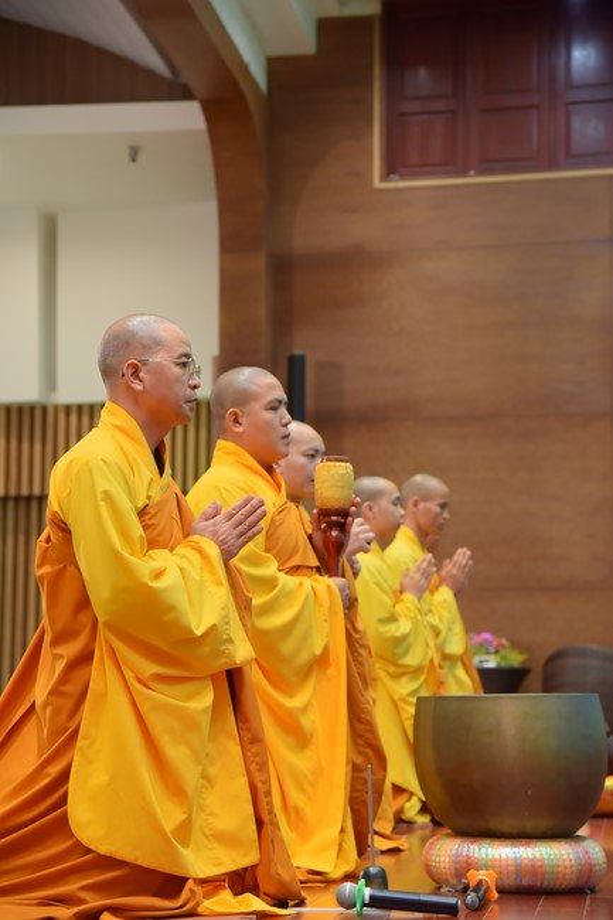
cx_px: 306
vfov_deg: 27.0
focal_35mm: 75
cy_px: 460
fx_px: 1916
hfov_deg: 18.2
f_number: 5
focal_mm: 75
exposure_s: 1/100
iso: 1250
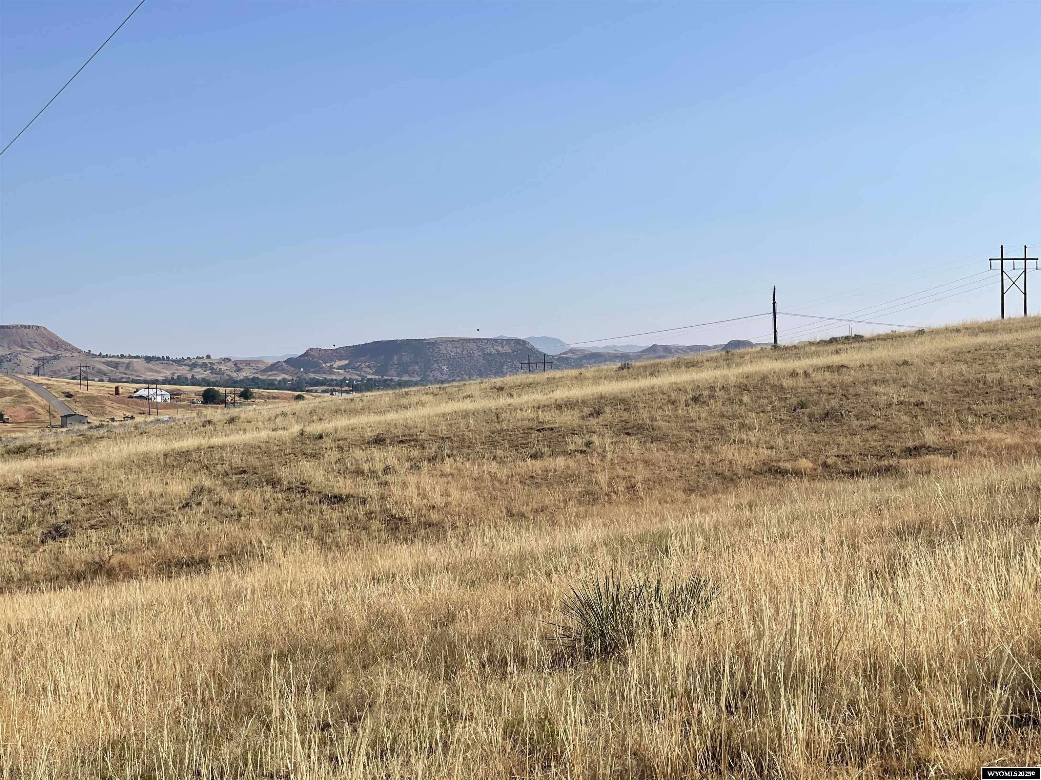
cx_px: 520
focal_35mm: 64
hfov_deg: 30.3
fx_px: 1925
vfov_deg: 22.9
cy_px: 390
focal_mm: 7.5
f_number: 2.2
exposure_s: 1/2053
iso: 20
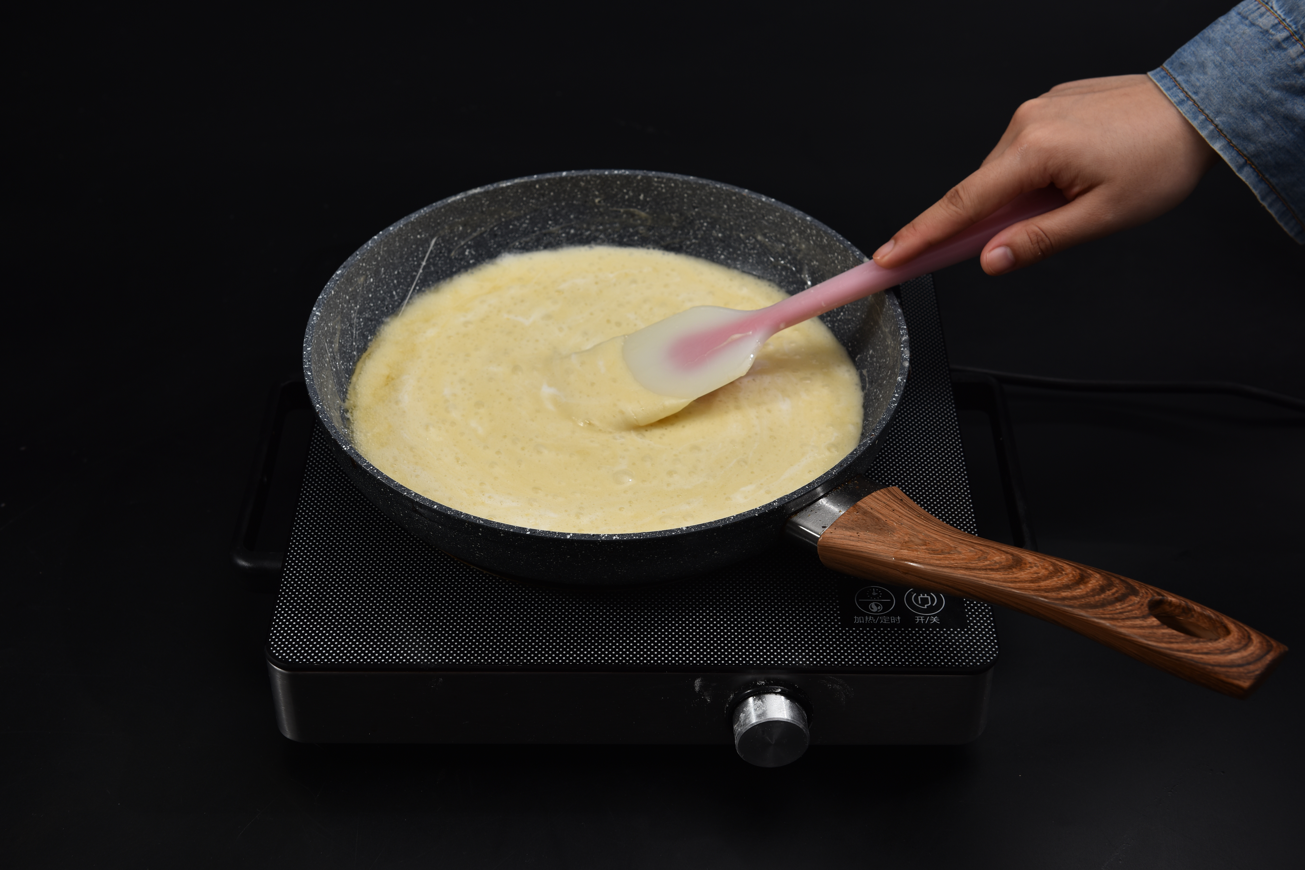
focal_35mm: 55
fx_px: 1994
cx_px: 652
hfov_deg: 36.2
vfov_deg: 24.6
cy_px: 435
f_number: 8
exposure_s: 1/125
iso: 80
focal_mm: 55
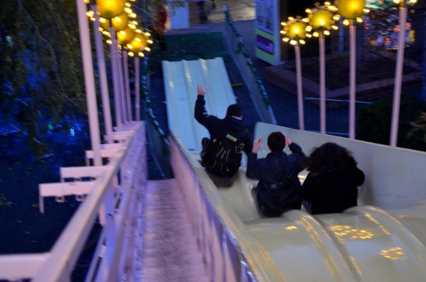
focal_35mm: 75
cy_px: 141
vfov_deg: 18.1
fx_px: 886
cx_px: 213
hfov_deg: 27.0
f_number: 5.6
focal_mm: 50
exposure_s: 1/20
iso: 1600
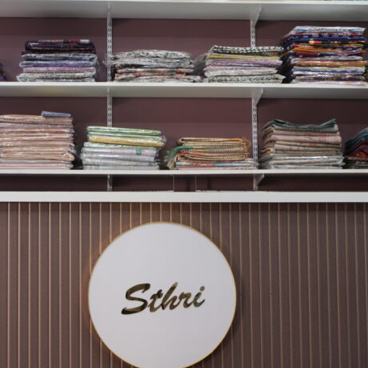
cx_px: 166
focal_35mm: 60
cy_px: 213
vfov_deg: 28.7
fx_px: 718
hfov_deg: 28.7
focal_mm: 20.9
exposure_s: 1/100
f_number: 2.8
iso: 250
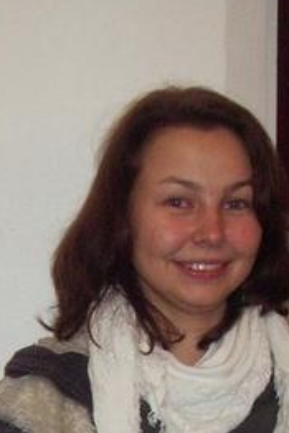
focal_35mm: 111
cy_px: 539
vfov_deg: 17.4
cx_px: 26
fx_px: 1335
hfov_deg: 12.3
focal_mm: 5.8
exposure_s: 1/40
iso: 200
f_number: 2.6
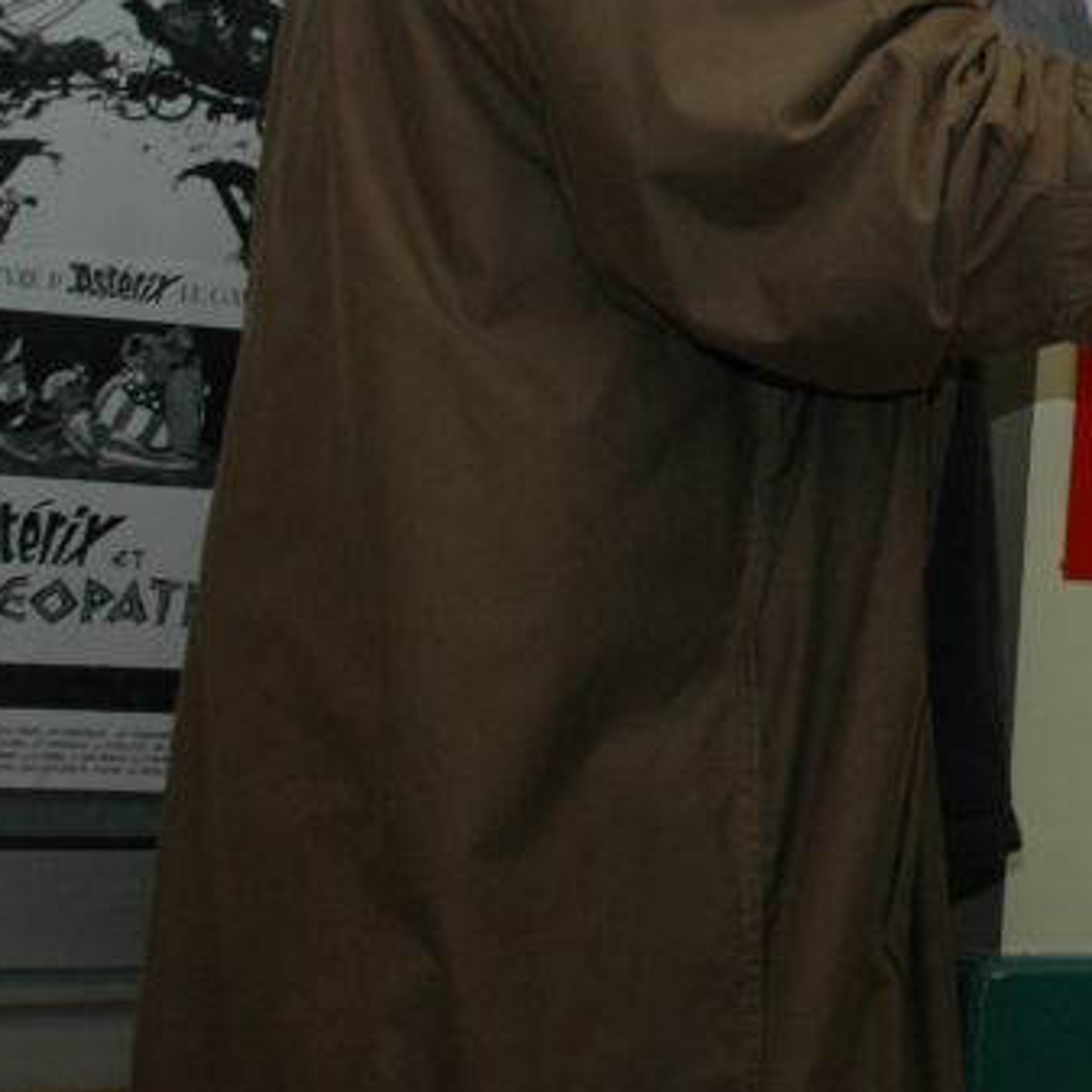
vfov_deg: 13.8
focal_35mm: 125
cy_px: 36
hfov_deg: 12.0
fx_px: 4461
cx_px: 2365
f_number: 4
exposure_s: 1/60
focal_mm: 22
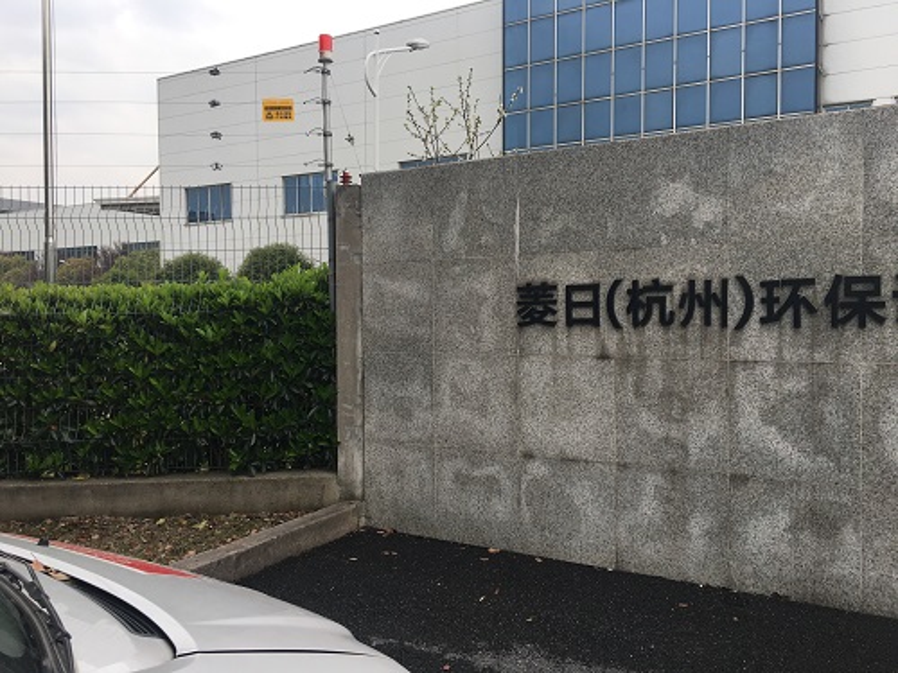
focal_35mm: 29
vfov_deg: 48.2
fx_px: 752
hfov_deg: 61.7
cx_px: 449
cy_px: 336
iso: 25
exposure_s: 1/630
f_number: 2.2
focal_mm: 4.15
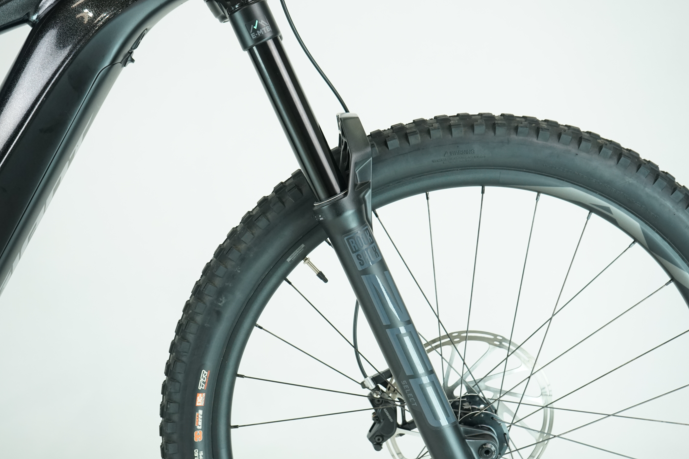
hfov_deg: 41.1
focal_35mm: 48
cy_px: 242
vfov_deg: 28.1
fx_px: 919
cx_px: 334
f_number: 5.6
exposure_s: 1/200
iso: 1600
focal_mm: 43
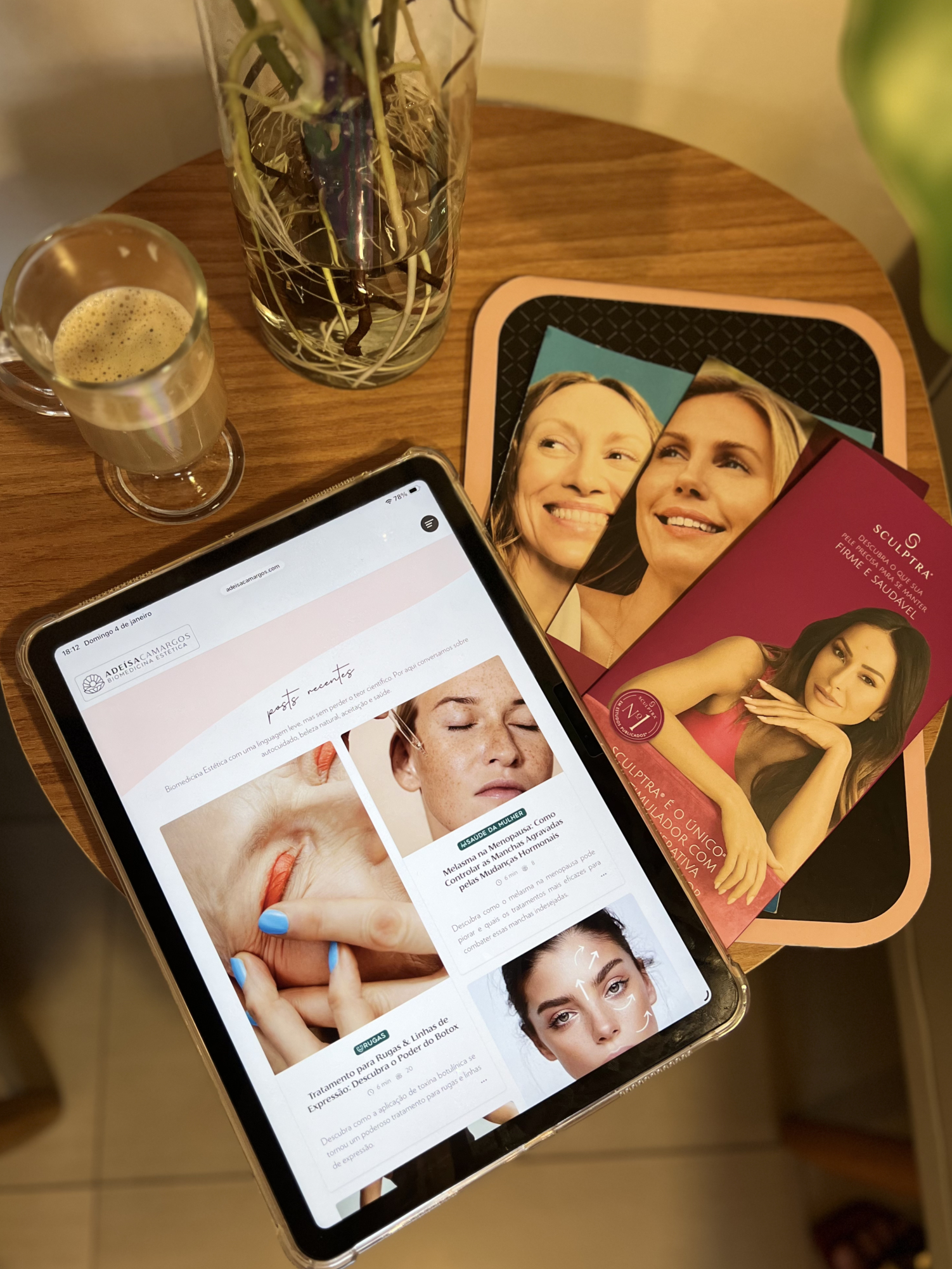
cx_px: 461
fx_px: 990
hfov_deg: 51.3
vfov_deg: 65.3
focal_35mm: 27
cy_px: 655
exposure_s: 1/60
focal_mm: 5.7
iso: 160
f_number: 1.5
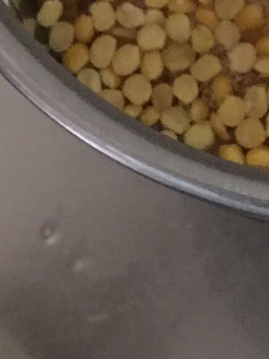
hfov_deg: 11.1
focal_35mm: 128
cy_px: -259
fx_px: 1326
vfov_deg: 13.9
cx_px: 425
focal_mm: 4.15
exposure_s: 1/4
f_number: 2.2
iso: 125
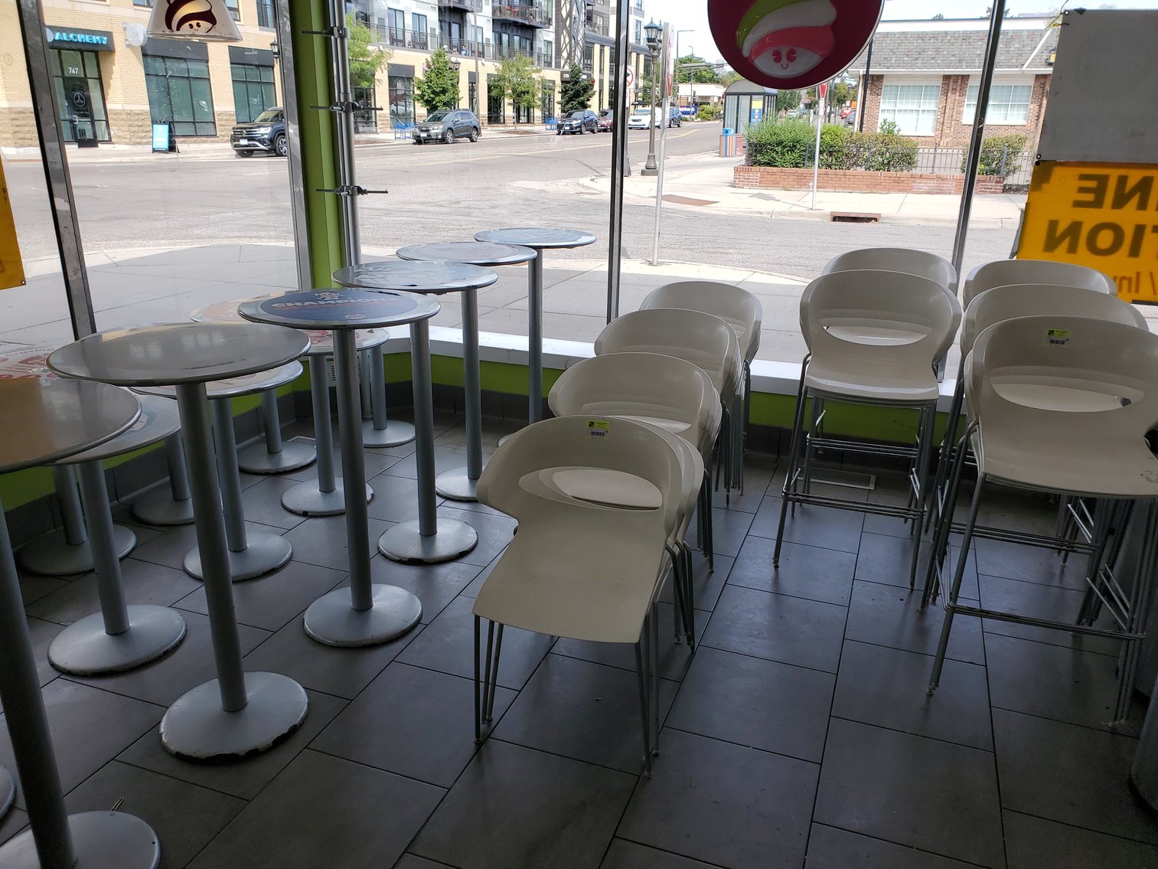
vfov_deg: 53.1
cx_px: 579
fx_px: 870
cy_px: 434
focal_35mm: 26
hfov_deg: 67.3
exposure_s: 1/439
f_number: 2.4
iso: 50
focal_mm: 4.3
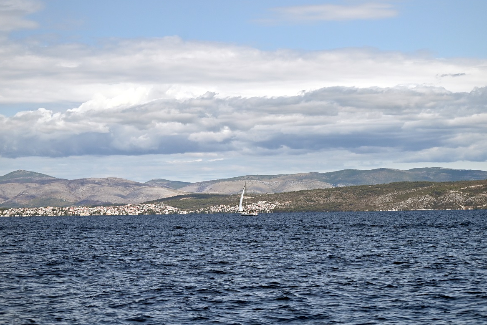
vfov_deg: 15.2
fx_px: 1218
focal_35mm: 90
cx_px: 275
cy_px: 117
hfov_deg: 22.6
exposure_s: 1/6400
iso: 250
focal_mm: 70
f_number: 4.5
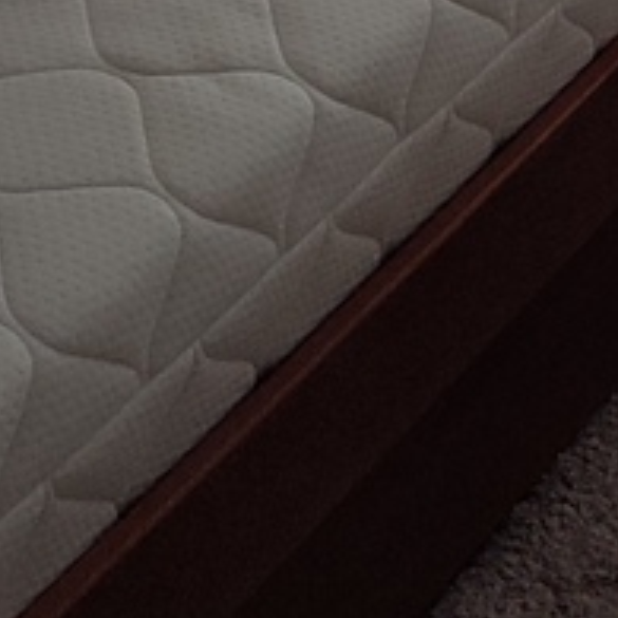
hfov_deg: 10.6
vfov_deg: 10.0
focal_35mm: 151
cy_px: -889
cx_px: 1249
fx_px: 3050
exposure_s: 1/33
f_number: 1.9
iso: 294
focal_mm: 6.04
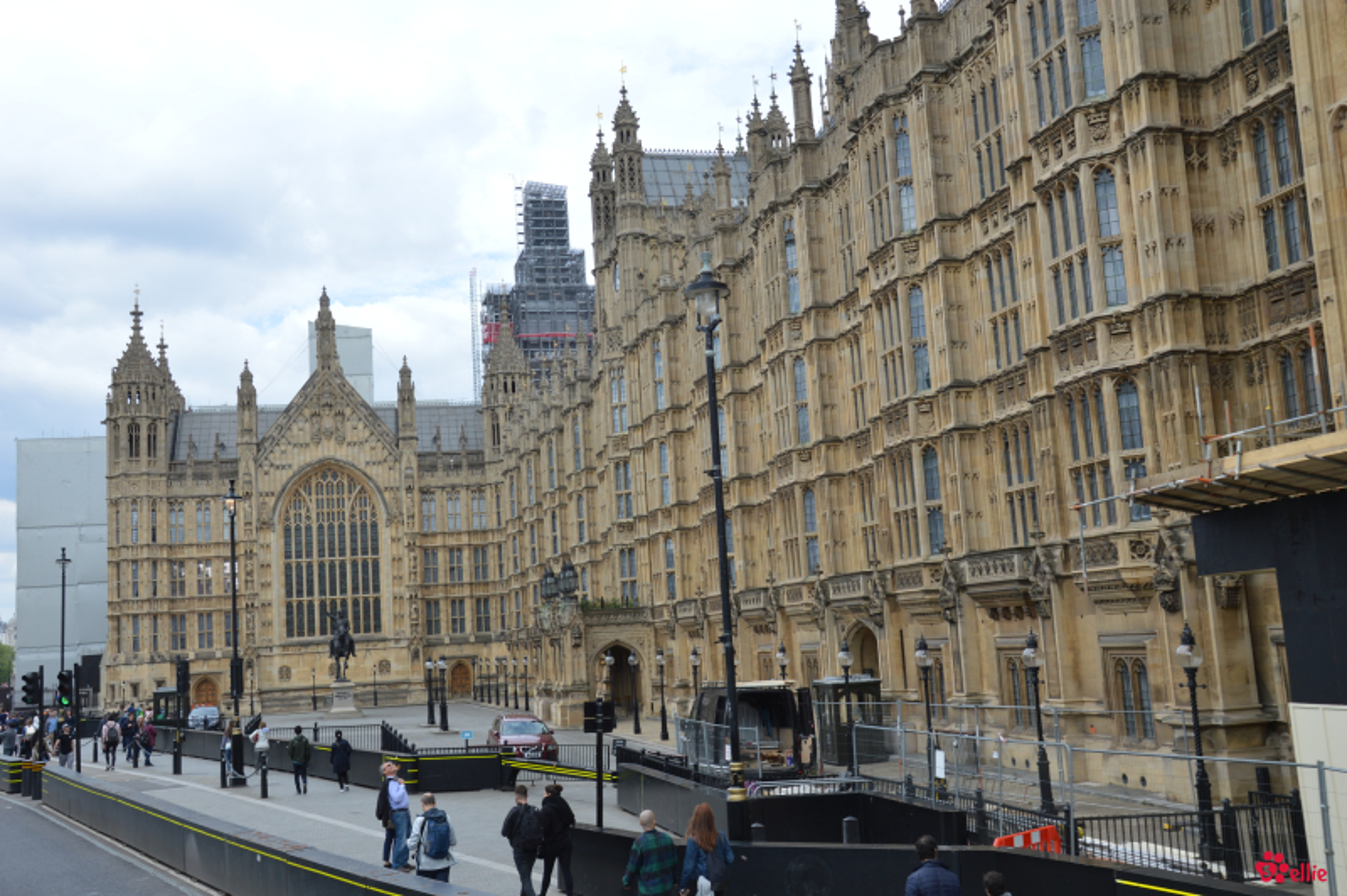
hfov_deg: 51.3
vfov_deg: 35.4
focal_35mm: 38
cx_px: 674
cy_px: 448
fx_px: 1402
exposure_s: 1/200
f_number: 7.1
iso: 100
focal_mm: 25
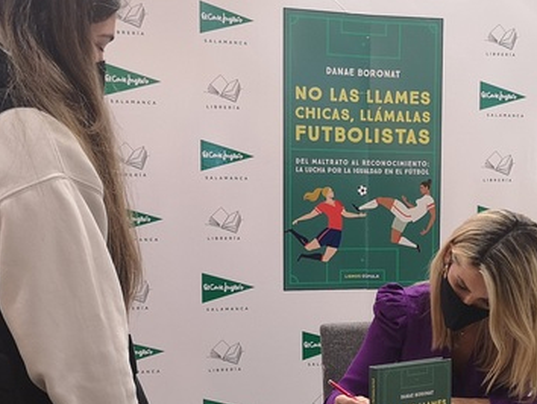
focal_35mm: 61
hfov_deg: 31.6
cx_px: 323
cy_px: 310
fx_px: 947
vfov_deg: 23.8
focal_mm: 5.58
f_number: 1.8
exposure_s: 1/50
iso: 125
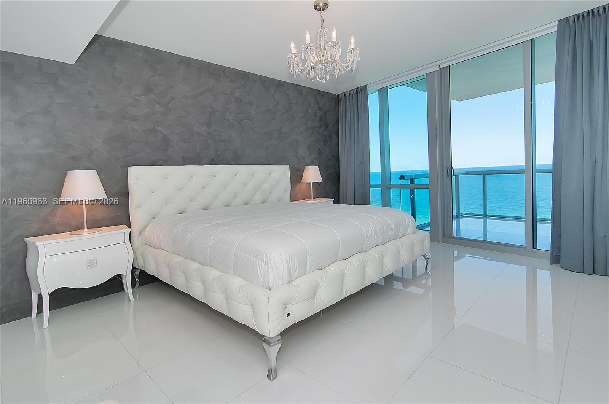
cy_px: 202
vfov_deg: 71.9
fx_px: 279
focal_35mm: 16
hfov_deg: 95.1
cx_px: 304
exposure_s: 1/125
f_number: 7.1
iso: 400
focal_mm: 11
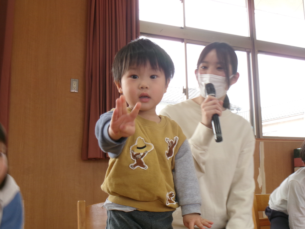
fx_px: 467
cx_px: 152
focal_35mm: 53
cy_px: 114
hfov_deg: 36.2
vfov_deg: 27.5
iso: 148
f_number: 4.9
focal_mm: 9.5
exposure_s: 1/34
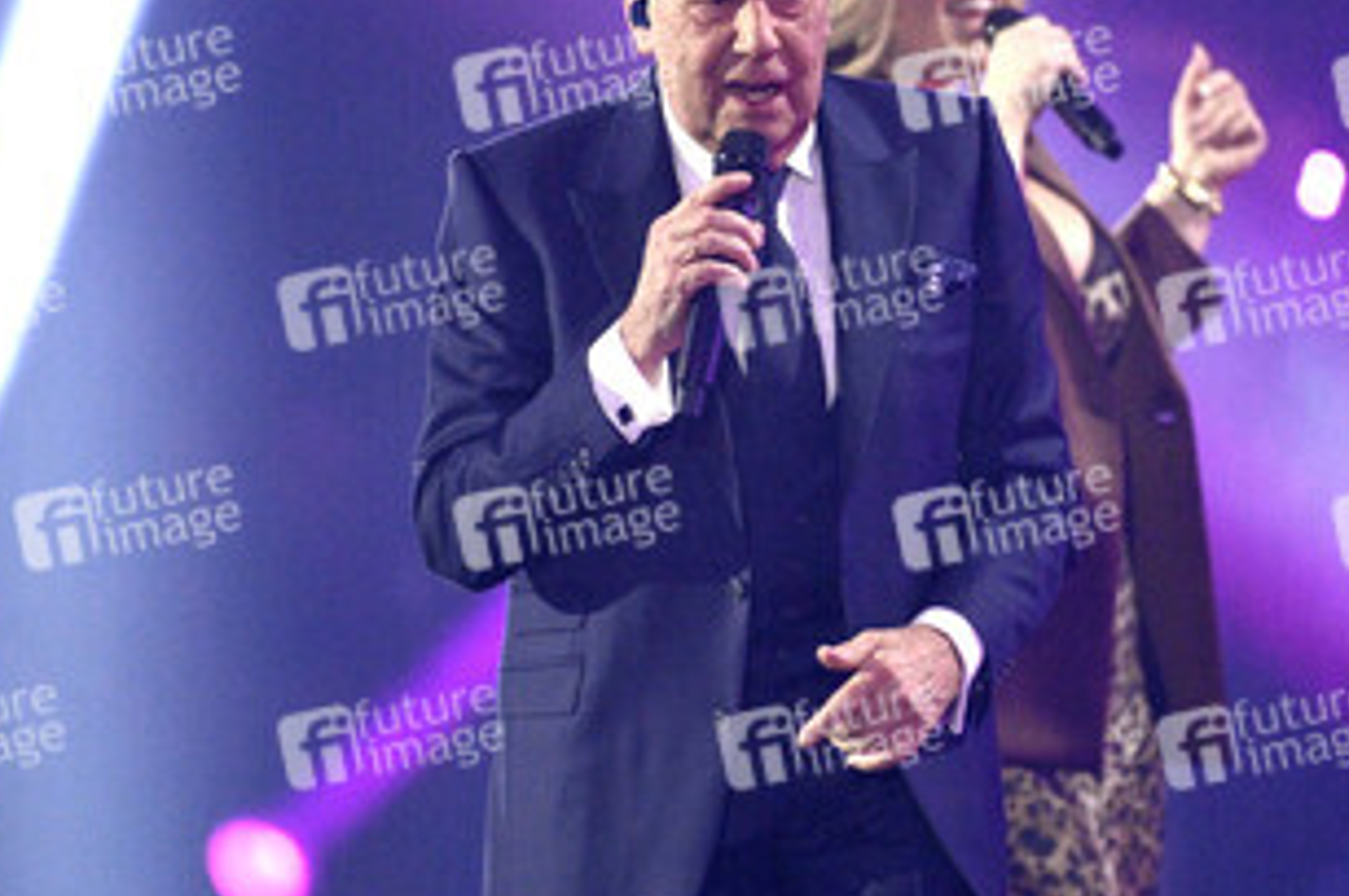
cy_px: 408
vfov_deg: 1.9
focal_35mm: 735
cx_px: 890
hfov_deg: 2.8
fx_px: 27512
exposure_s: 1/250
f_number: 5.6
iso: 12800
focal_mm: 500
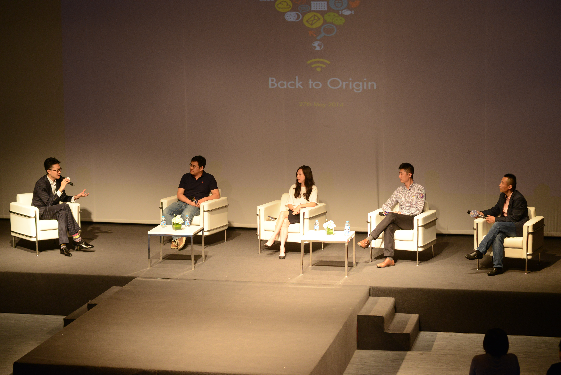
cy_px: 188
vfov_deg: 14.4
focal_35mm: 95
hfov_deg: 21.5
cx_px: 280
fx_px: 1481
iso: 1250
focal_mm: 95
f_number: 5
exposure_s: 1/160
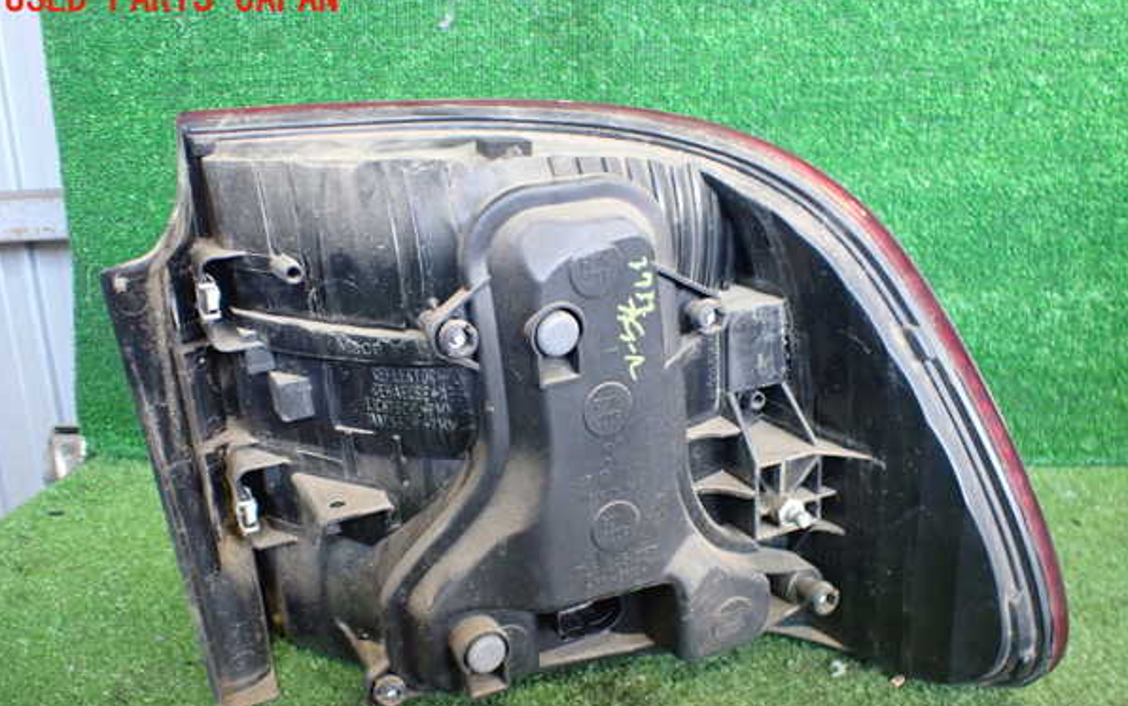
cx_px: 562
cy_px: 401
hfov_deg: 59.6
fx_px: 984
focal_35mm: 32
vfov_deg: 39.4
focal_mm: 5.4
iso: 800
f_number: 2.3
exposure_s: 1/80
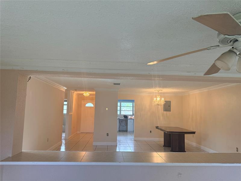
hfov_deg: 71.6
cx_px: 120
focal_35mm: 24
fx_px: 167
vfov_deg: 56.8
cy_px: 90
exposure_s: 1/140
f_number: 1.78
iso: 125
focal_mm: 6.76
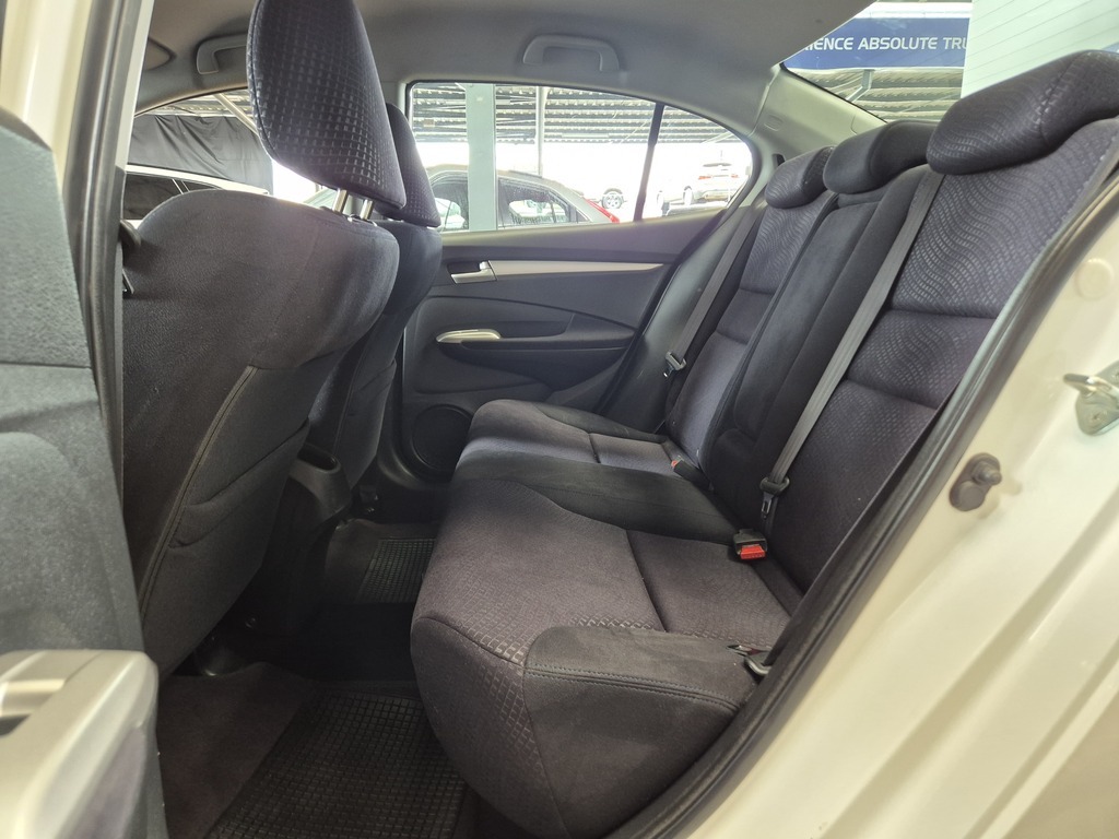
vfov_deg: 58.9
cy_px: 420
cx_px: 560
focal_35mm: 23
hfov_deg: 73.9
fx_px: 744
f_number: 1.8
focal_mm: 5.4
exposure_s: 1/100
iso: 400
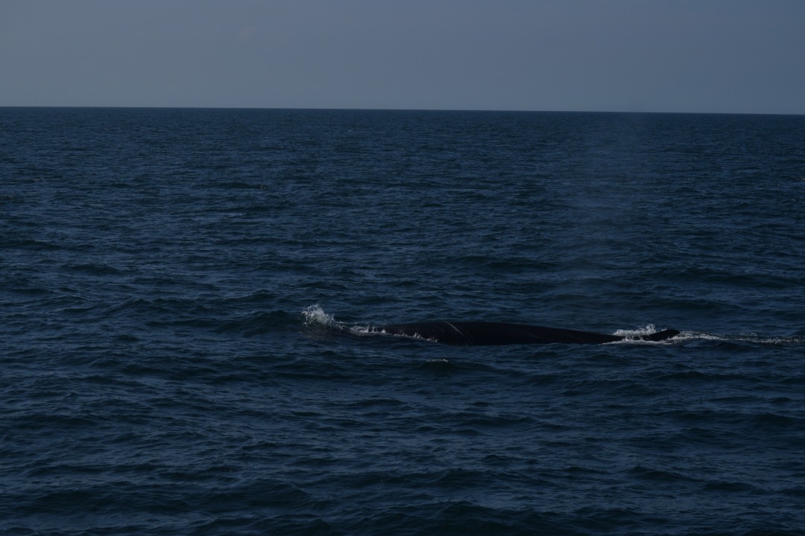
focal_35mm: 112
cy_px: 268
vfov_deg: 12.2
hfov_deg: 18.2
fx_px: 2515
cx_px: 402
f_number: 7.1
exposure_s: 1/4000
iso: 200
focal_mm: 75
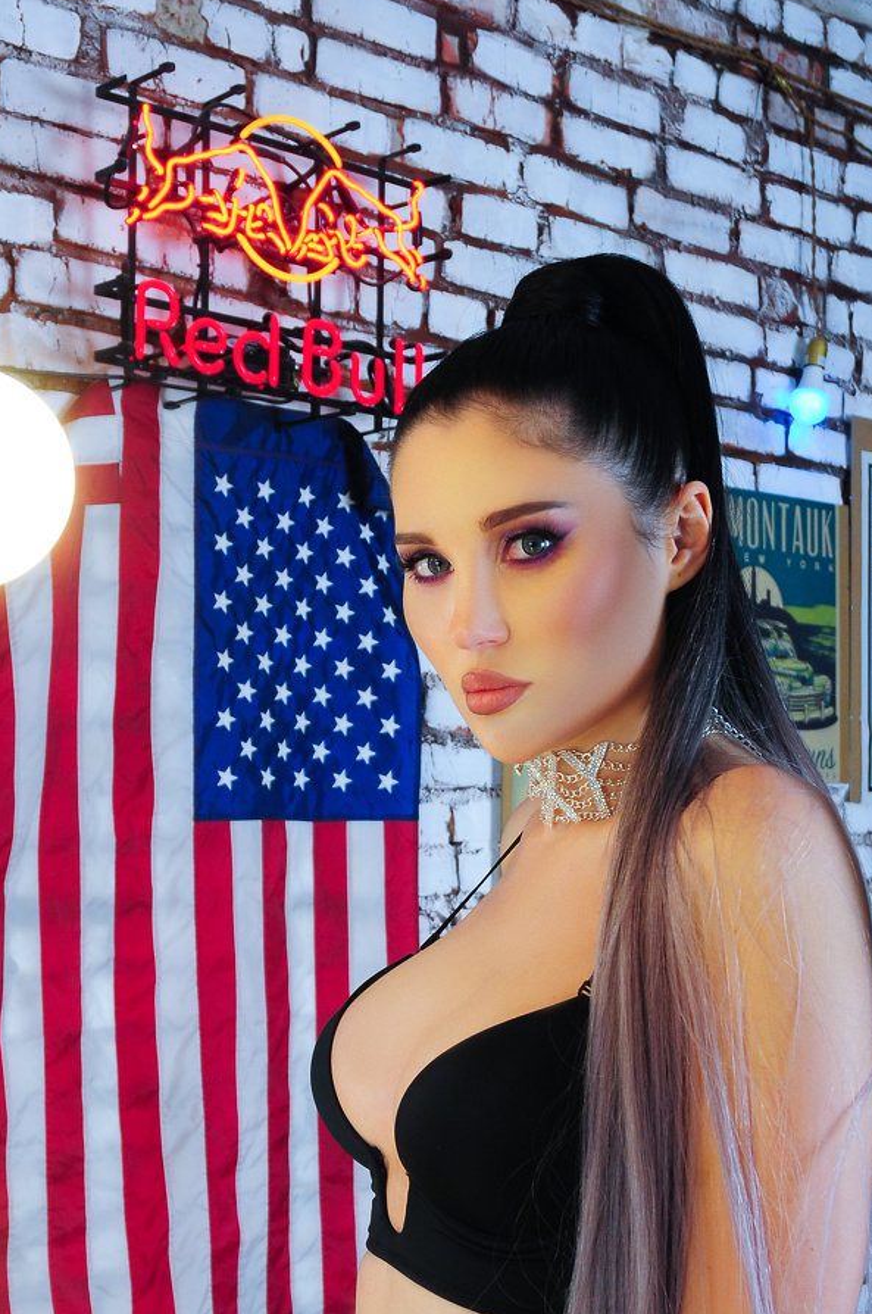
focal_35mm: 59
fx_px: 2141
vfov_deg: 33.9
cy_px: 842
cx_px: 413
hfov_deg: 23.0
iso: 320
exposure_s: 1/100
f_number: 5.6
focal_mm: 25
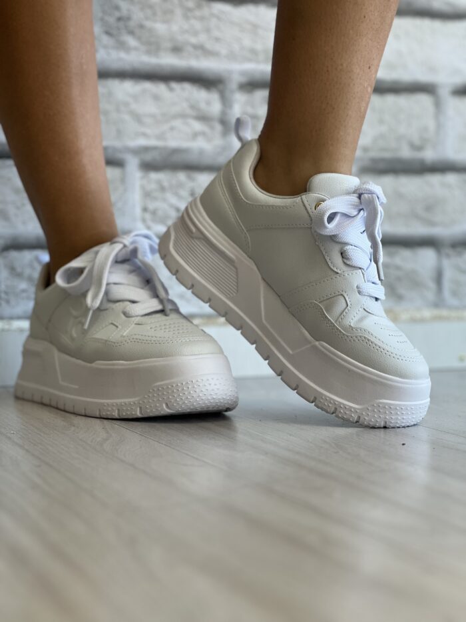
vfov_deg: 25.3
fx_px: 1382
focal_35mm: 77
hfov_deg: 19.1
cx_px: 233
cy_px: 311
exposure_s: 1/120
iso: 100
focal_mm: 9
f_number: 2.8
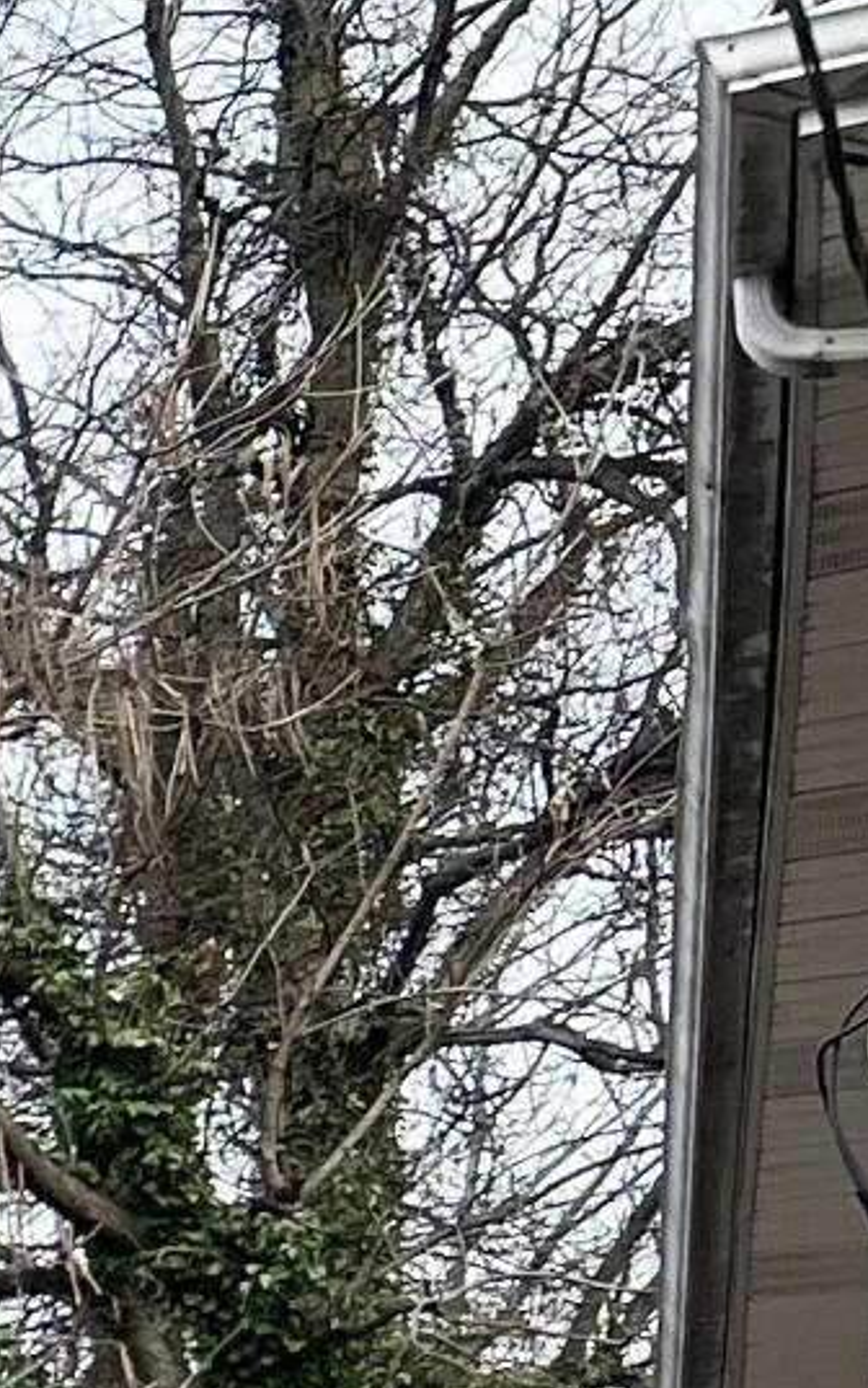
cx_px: -2973
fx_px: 5824
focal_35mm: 154
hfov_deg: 6.4
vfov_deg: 12.6
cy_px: 2339
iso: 50
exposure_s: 1/2123
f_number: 1.5
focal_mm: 5.7
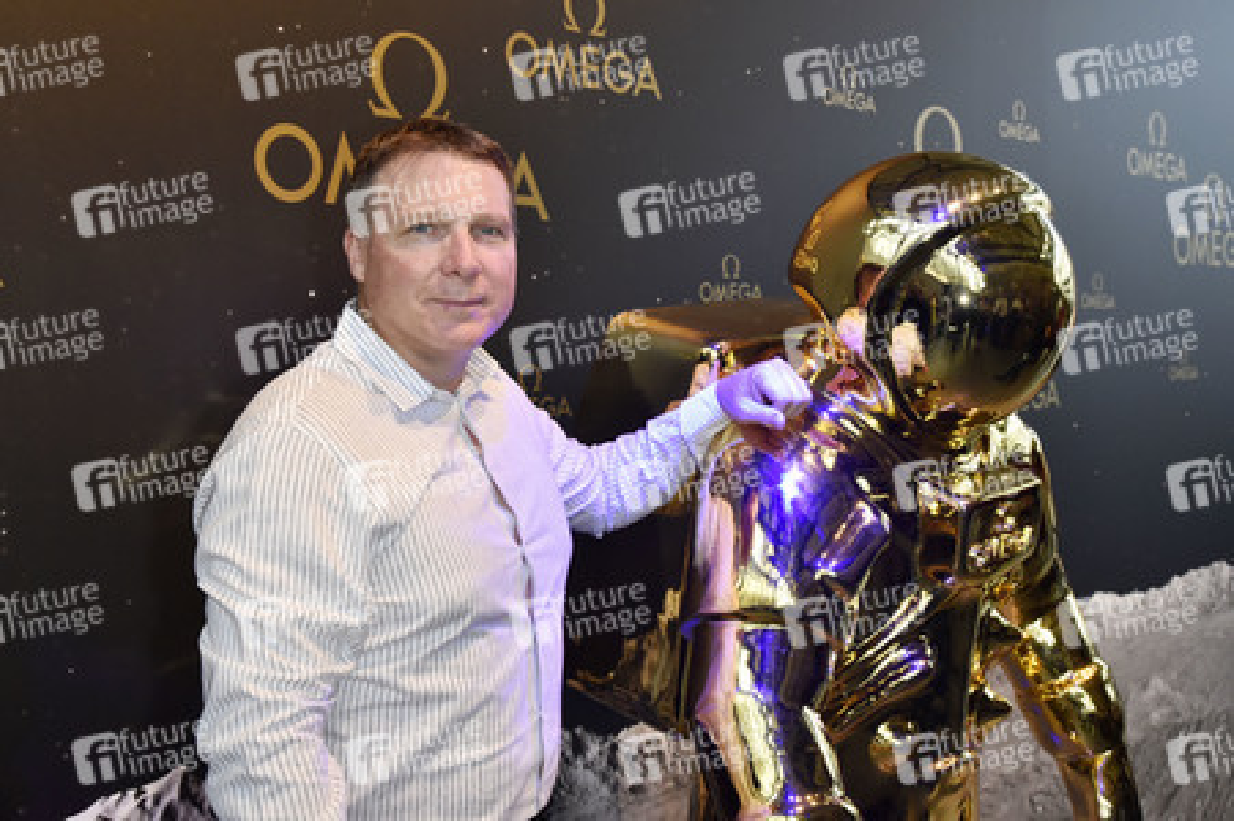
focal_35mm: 42
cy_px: 410
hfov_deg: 46.4
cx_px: 617
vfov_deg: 31.8
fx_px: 1439
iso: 2500
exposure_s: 1/250
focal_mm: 42
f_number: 7.1
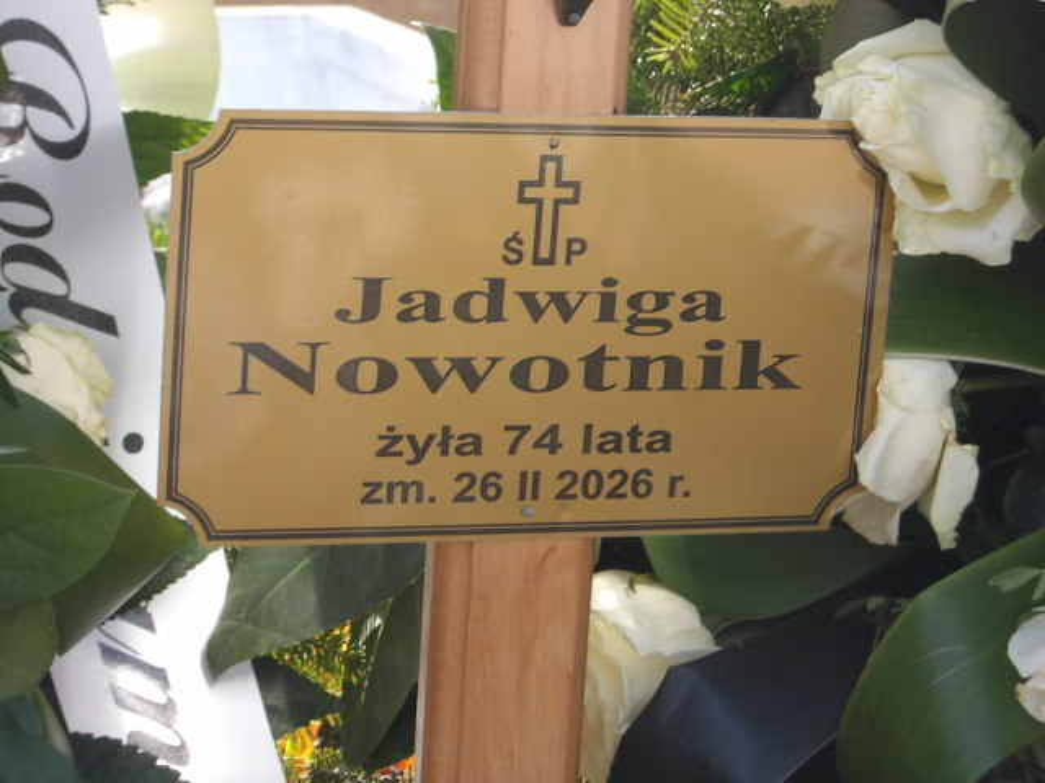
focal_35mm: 108
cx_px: 522
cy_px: 392
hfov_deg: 18.2
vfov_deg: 13.7
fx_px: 3260
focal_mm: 19.6
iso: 100
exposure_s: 1/93
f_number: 6.6
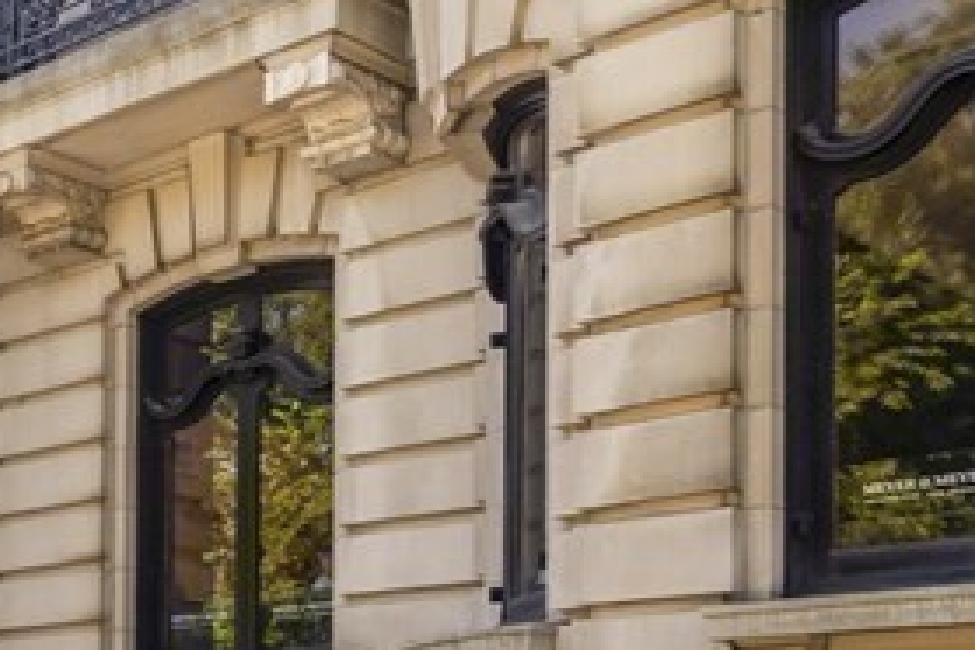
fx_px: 1787
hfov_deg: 26.2
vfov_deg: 19.6
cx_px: -276
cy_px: 743
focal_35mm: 66
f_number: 11
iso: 400
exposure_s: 1/20
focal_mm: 18
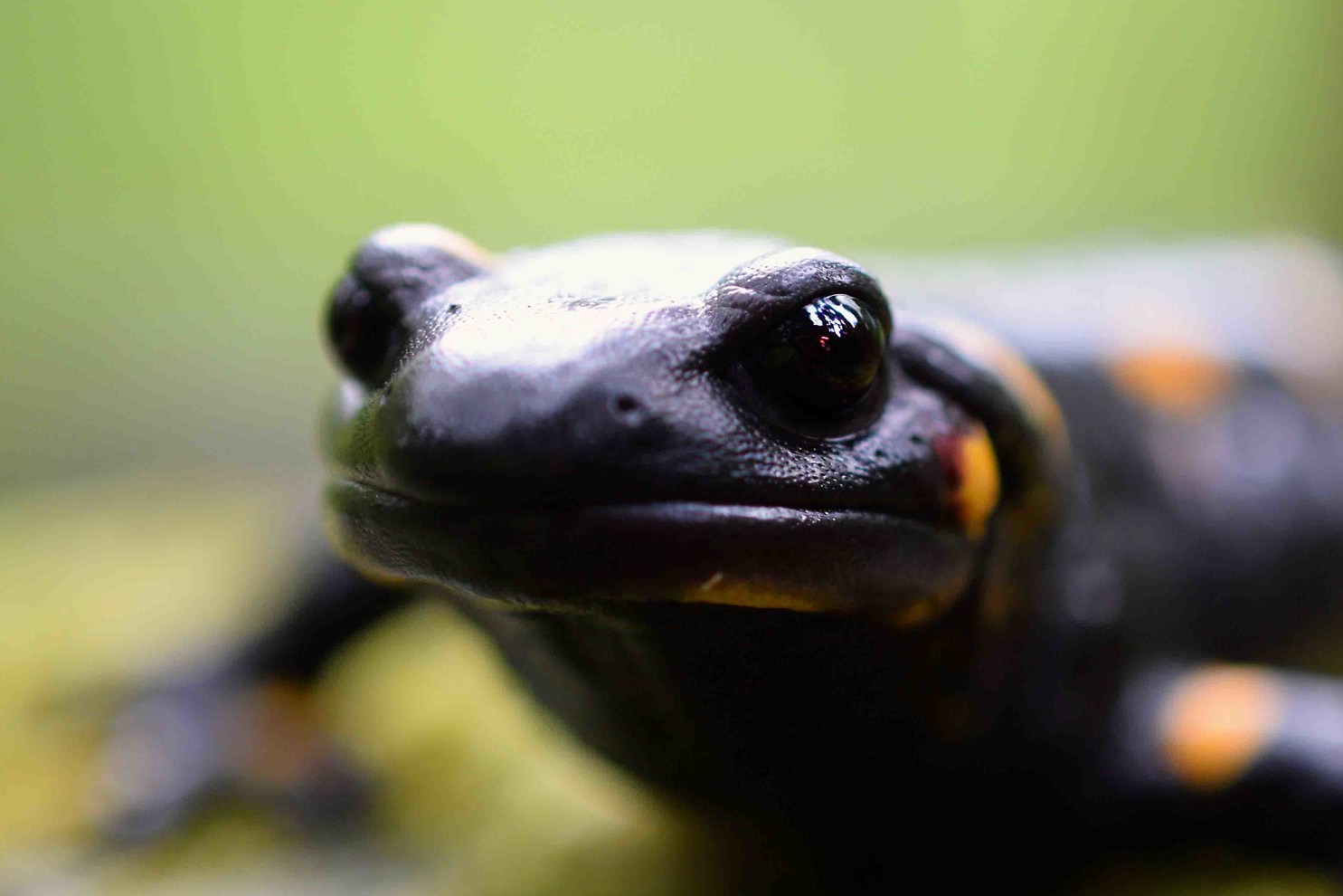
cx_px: 926
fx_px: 3618
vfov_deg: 14.1
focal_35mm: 97
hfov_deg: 20.9
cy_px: 578
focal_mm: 40
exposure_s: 1/60
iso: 560
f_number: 4
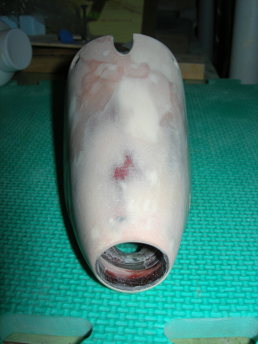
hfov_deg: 37.7
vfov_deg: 49.0
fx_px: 378
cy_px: 172
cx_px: 129
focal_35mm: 38
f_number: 4.8
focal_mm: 7.8
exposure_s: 1/60.1
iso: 64
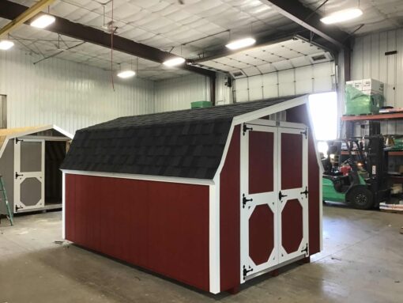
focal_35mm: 31
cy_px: 152
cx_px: 202
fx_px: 361
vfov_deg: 45.5
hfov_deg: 58.3
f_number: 2.4
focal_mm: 3.3
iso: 100
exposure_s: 1/30
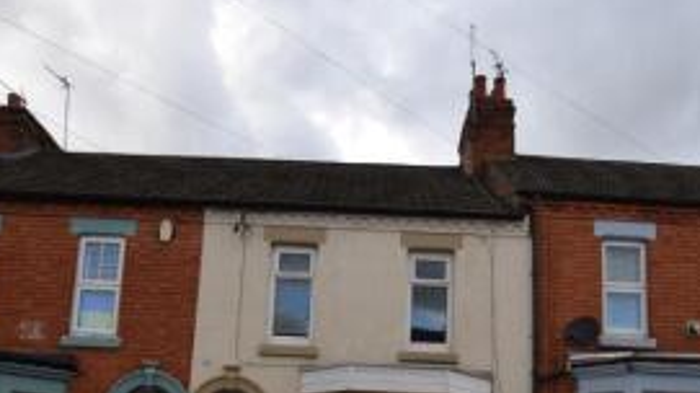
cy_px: 397
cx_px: 382
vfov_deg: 30.4
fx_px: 666
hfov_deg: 55.3
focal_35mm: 36
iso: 220
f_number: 8
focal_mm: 13
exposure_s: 1/250
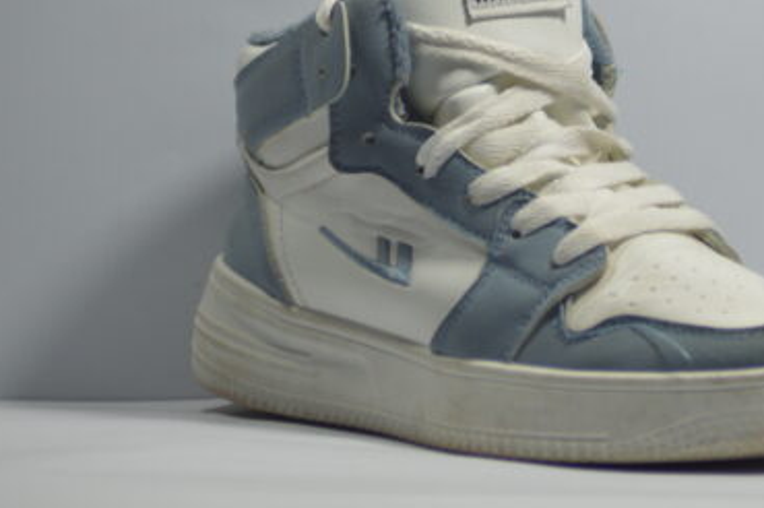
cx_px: 539
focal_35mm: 329
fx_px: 6972
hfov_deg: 6.3
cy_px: 146
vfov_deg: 4.2
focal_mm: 135
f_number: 4.2
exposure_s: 1/125
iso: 400
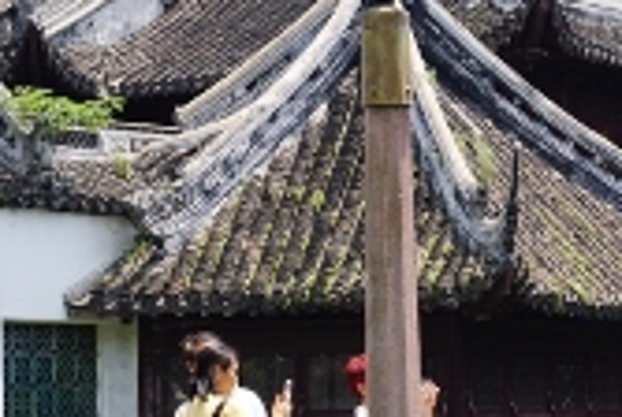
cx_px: 473
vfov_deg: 7.0
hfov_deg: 10.4
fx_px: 3413
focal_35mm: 197
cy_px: 192
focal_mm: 55
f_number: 8
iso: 100
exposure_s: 1/125
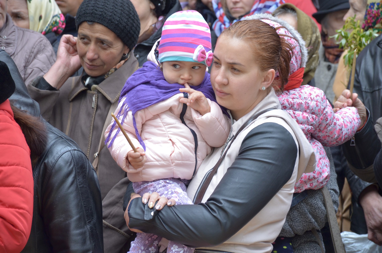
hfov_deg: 9.8
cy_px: 126
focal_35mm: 210
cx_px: 191
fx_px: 2224
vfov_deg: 6.5
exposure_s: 1/200
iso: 640
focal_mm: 140
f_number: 5.6
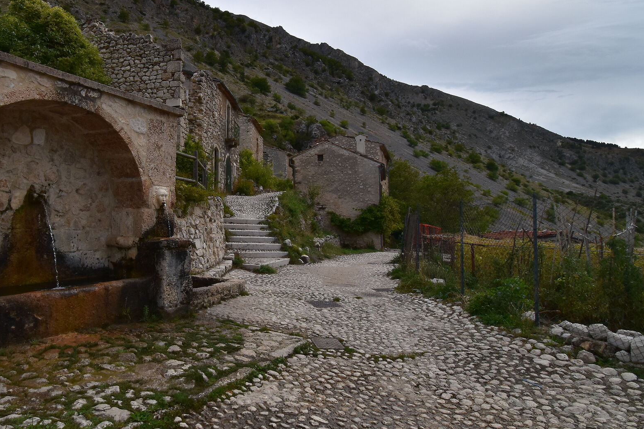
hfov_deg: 73.1
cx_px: 200
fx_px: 411
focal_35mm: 23
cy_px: 195
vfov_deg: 55.0
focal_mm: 10
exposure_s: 1/500
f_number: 11
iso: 250
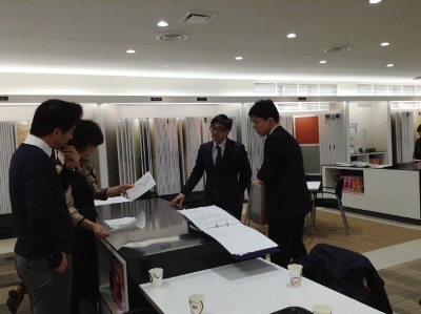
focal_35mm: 33
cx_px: 210
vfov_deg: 42.9
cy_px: 157
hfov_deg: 55.4
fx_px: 401
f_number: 2.4
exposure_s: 1/40
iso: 32
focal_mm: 3.3
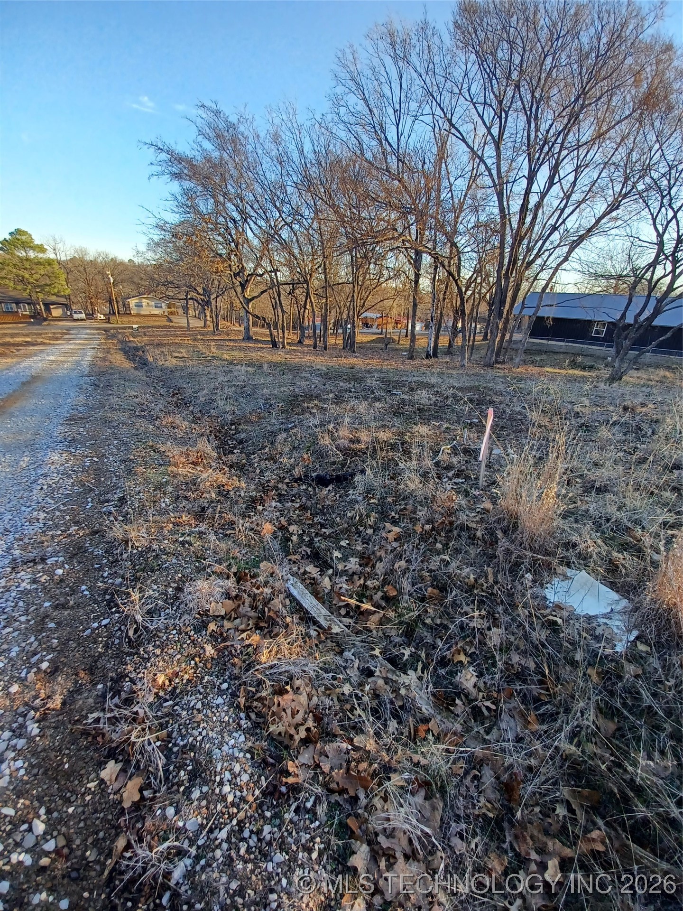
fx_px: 342
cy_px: 456
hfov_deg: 89.9
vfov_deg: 106.2
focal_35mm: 13
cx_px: 342
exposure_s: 1/220
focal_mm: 1.42
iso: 40
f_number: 2.2
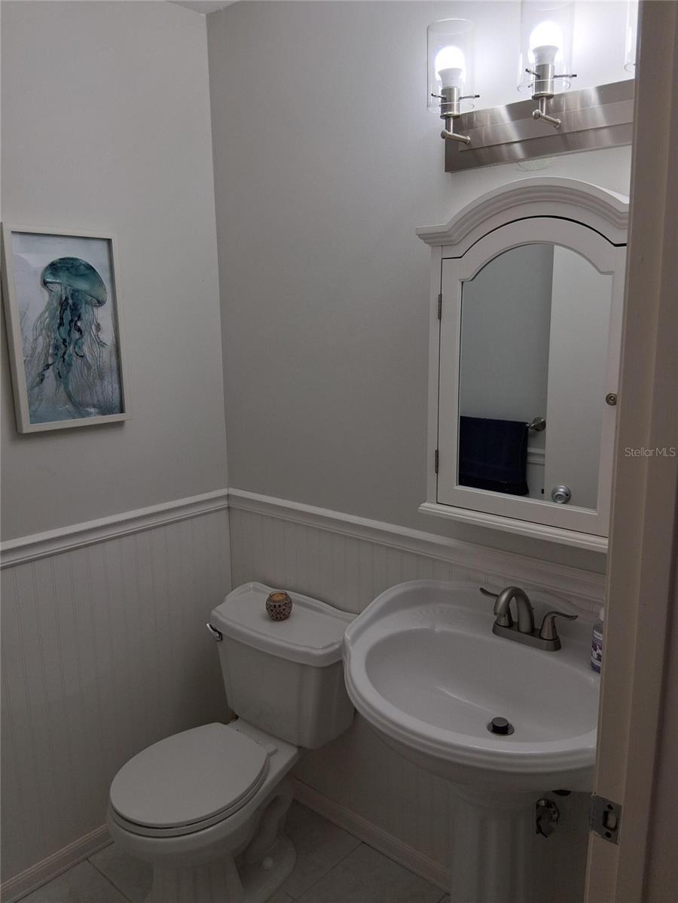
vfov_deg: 67.3
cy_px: 452
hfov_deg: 53.1
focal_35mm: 26
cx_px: 339
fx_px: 679
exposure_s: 1/100
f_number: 1.8
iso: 50
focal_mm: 3.98
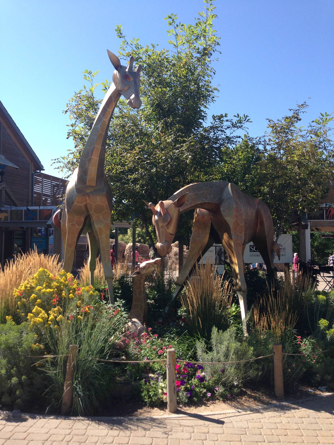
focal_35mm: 33
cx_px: 167
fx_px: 425
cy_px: 222
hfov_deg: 42.9
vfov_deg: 55.4
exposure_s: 1/713
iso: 50
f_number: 2.4
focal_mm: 4.13
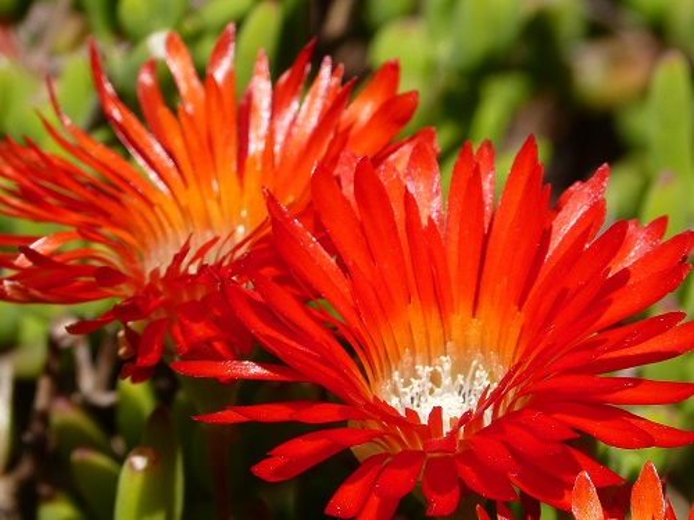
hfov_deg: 2.7
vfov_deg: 2.0
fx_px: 14555
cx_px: 347
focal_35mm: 726
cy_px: 260
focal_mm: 108
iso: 100
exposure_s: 1/800
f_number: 5.2
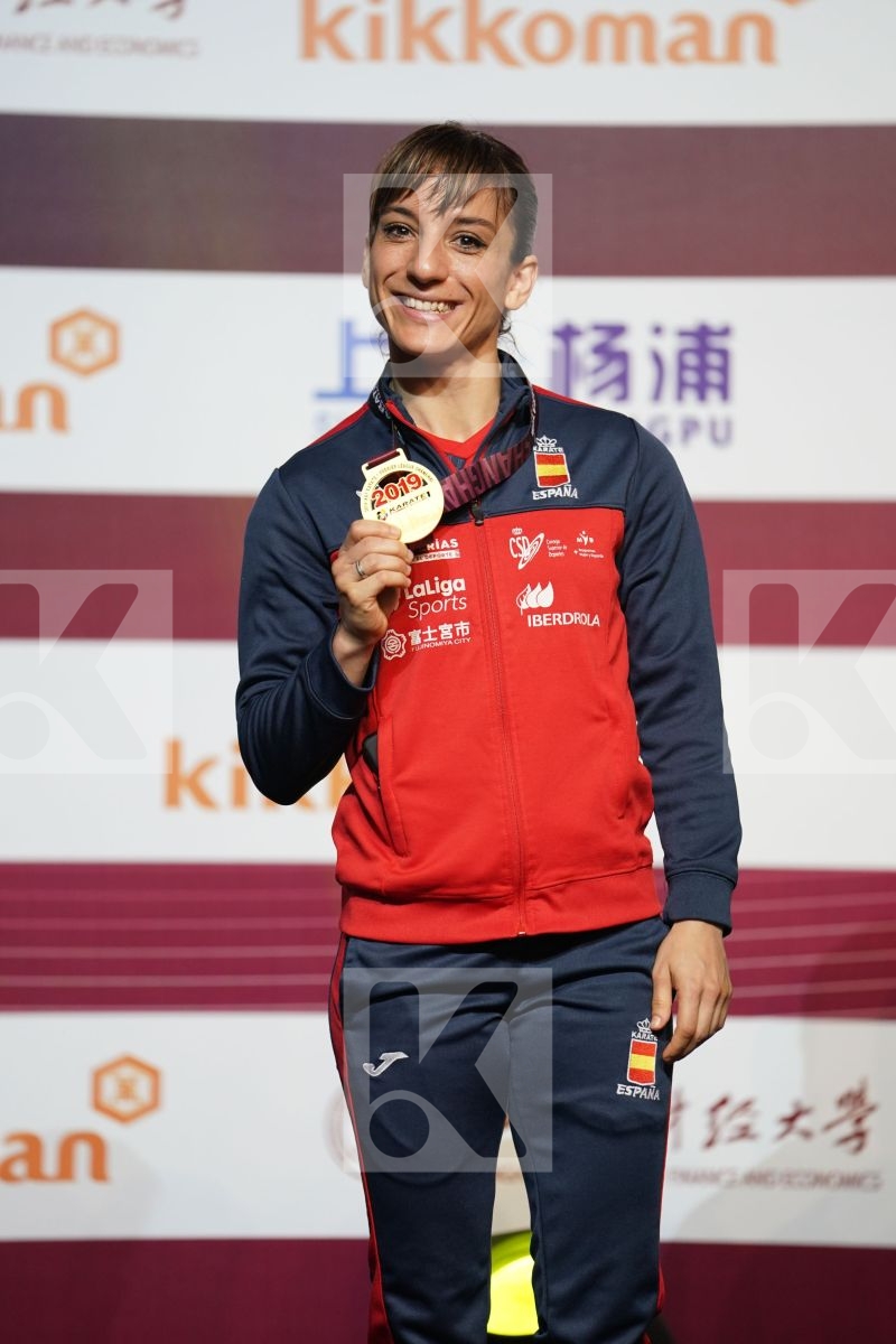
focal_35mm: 200
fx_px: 7466
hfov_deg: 6.9
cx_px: 448
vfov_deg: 10.3
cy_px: 672
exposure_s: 1/250
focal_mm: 200
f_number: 2.8
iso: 1250
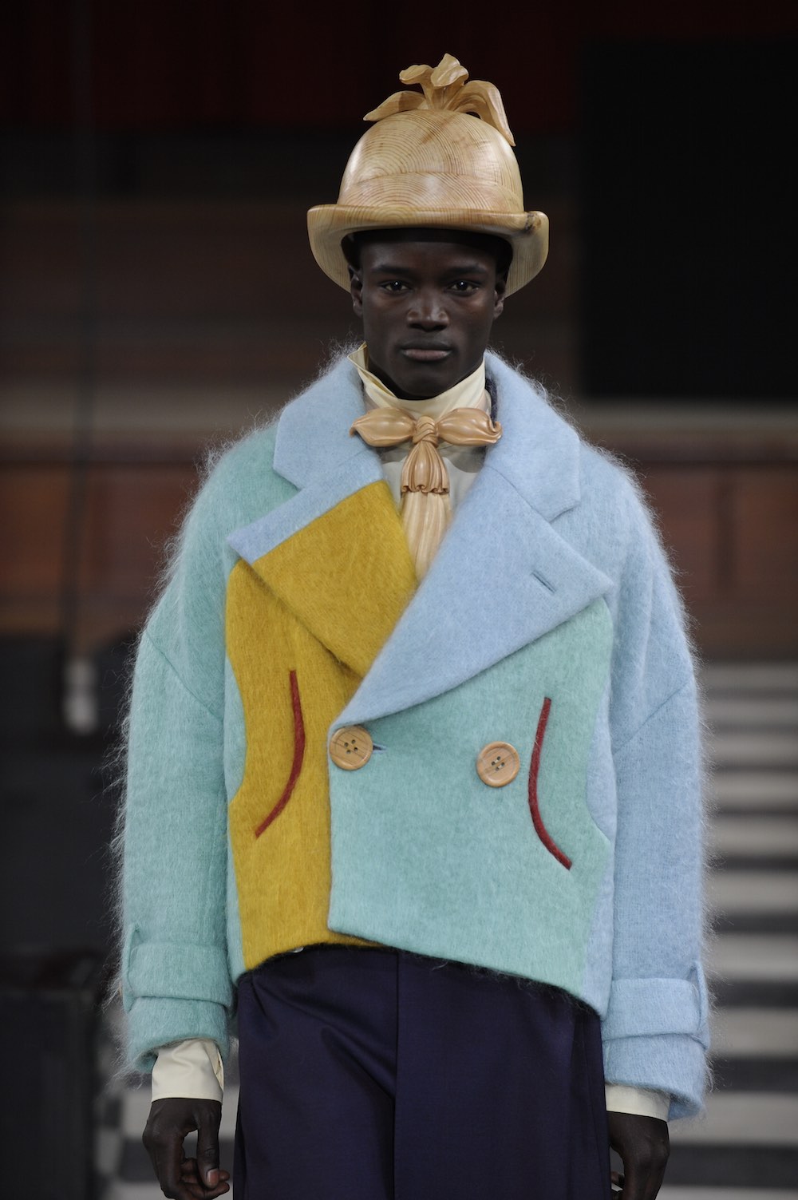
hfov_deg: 6.9
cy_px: 600
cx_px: 399
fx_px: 6659
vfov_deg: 10.3
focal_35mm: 200
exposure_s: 1/500
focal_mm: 200
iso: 1000
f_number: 4
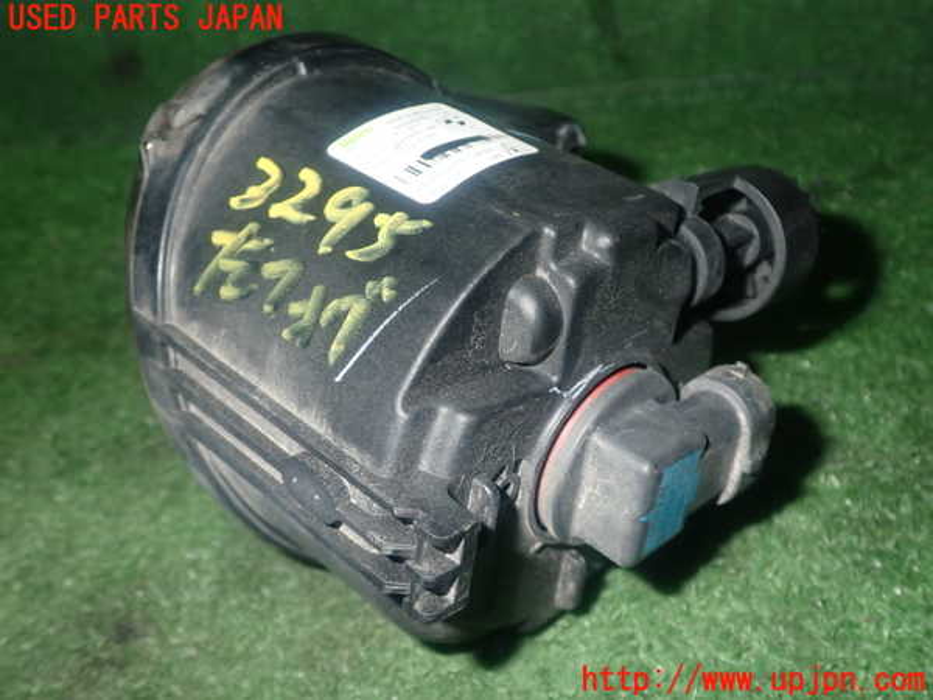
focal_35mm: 36
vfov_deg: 39.7
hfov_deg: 51.4
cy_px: 350
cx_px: 466
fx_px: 970
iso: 400
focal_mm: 6.37
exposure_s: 1/40
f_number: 7.1
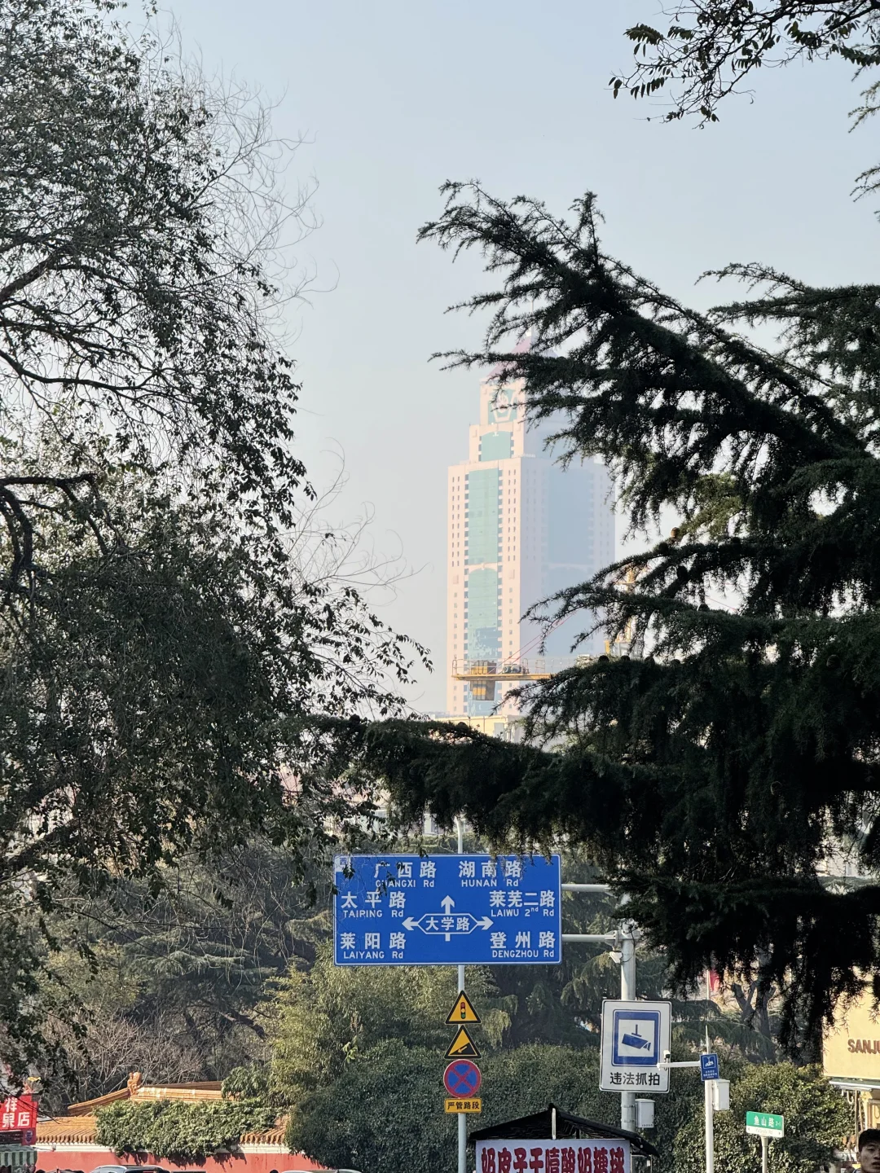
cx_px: 440
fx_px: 4067
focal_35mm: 120
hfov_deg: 12.3
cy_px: 586
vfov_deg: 16.4
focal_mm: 15.66
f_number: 2.8
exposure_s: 1/1451
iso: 64
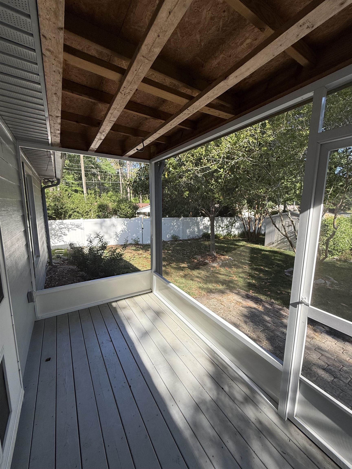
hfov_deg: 85.7
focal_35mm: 14
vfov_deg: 102.1
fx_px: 190
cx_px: 176
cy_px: 234
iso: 64
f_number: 2.2
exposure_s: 1/472
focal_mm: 2.22
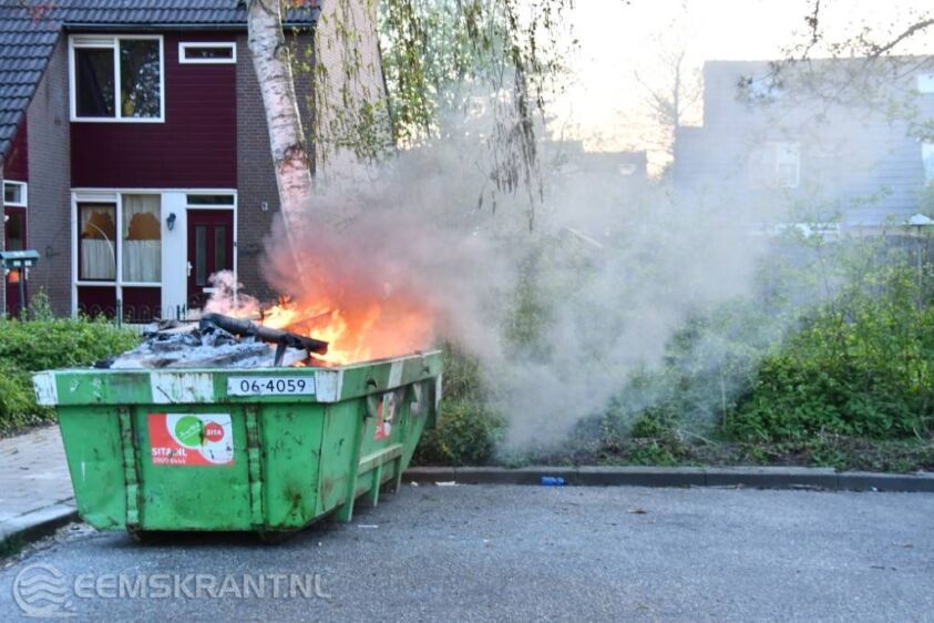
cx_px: 467
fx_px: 1557
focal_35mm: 60
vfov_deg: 22.6
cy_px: 312
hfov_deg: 33.4
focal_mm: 40
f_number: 5
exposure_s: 1/80
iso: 1000
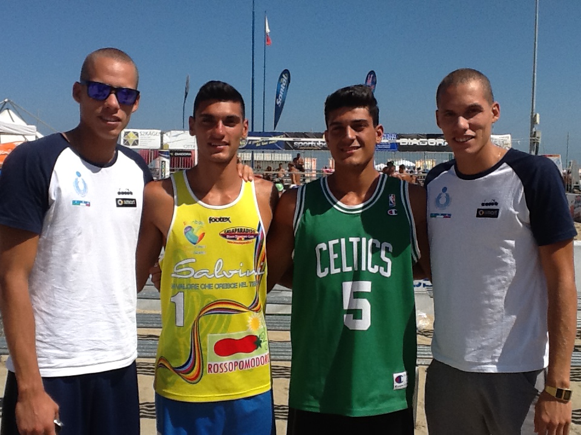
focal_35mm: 44
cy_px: 218
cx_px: 290
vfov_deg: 32.9
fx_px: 739
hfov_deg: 42.9
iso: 40
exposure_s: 1/2433
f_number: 2.4
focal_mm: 2.03
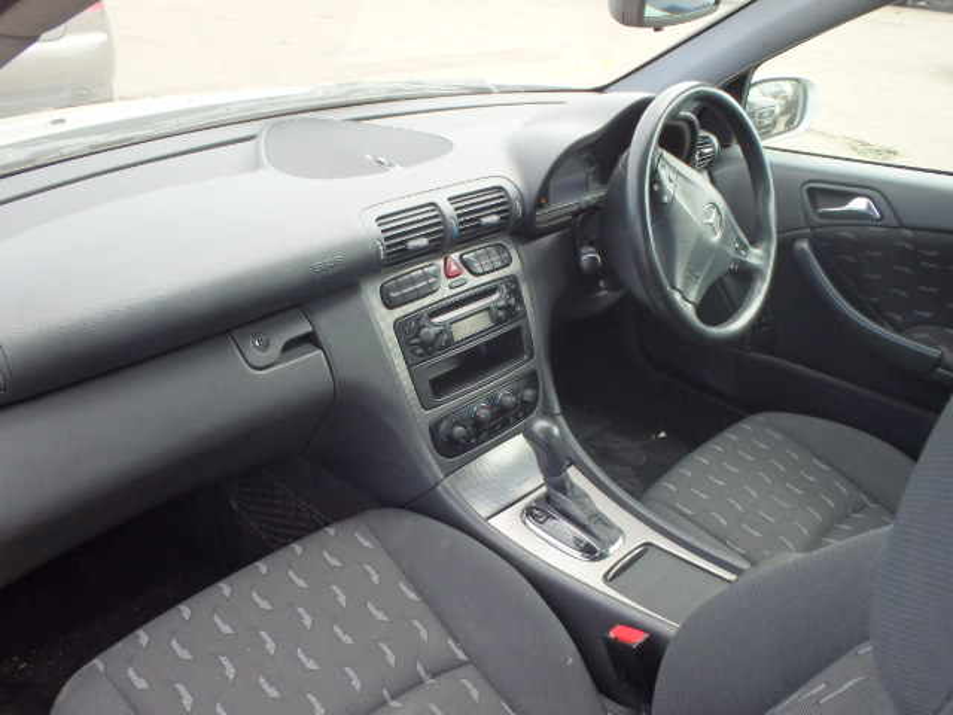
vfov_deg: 49.7
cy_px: 358
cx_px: 476
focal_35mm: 28
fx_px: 771
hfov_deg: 63.4
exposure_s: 1/125
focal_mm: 5
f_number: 3.9
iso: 125
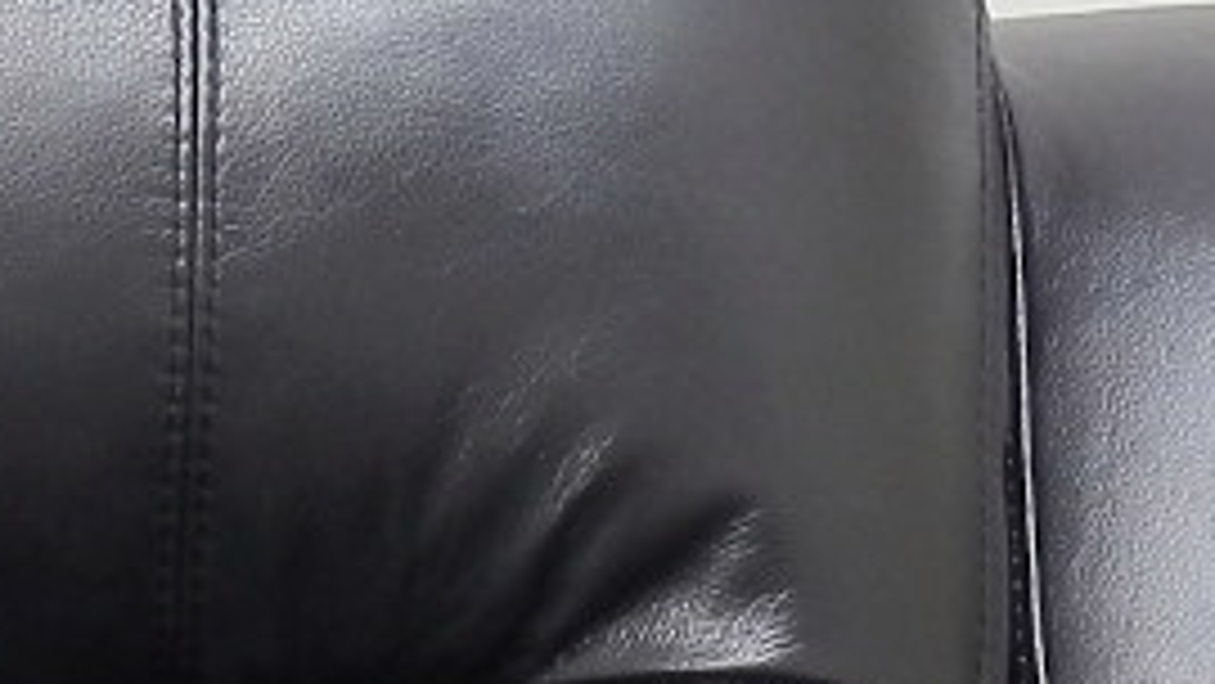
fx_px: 11020
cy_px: 1516
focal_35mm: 342
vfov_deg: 3.5
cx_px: -194
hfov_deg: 6.3
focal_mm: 8.51
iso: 64
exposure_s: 1/2
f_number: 3.5
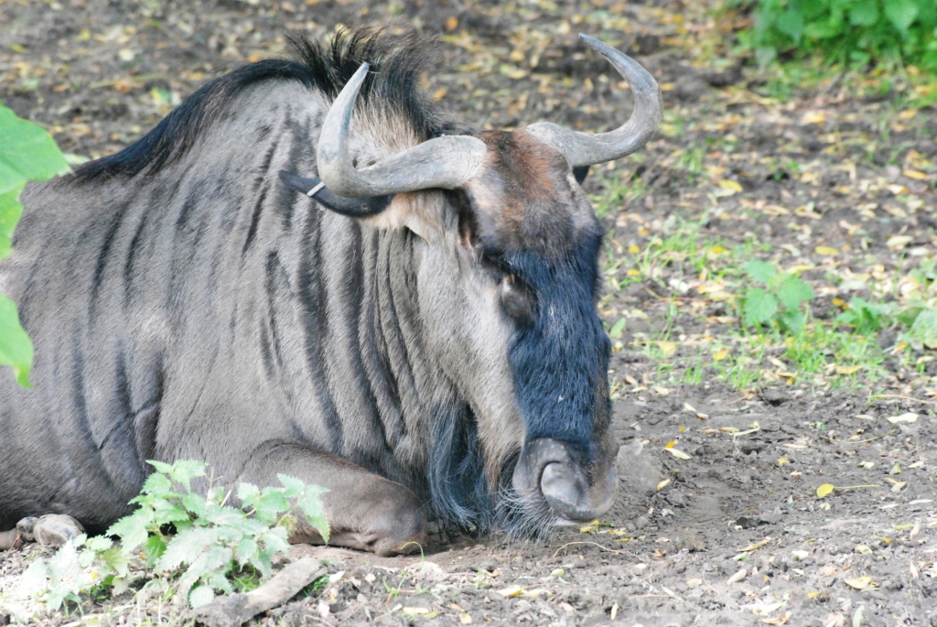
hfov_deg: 6.2
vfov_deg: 4.2
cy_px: 314
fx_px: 8598
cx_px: 468
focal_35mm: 330
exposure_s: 1/160
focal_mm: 220
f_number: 8
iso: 1600
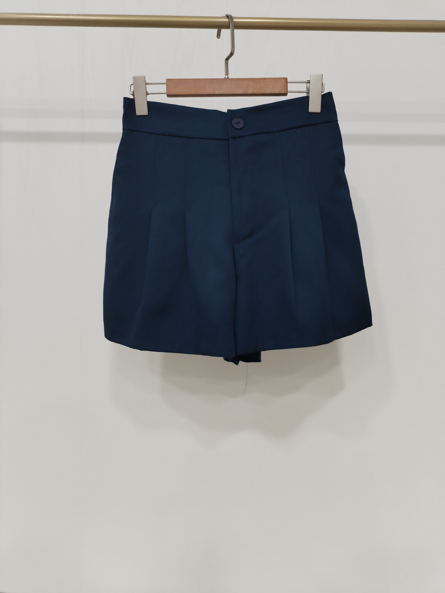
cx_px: 222
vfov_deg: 61.7
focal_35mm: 29
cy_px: 296
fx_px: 497
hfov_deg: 48.2
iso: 398
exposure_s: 1/40
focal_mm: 4.75
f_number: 1.8
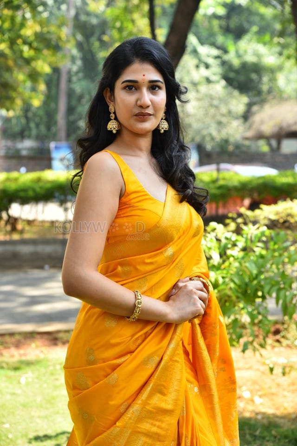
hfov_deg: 16.1
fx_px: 1052
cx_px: 148
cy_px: 223
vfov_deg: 23.9
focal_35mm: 85
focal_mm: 85
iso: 200
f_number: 4.5
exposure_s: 1/160
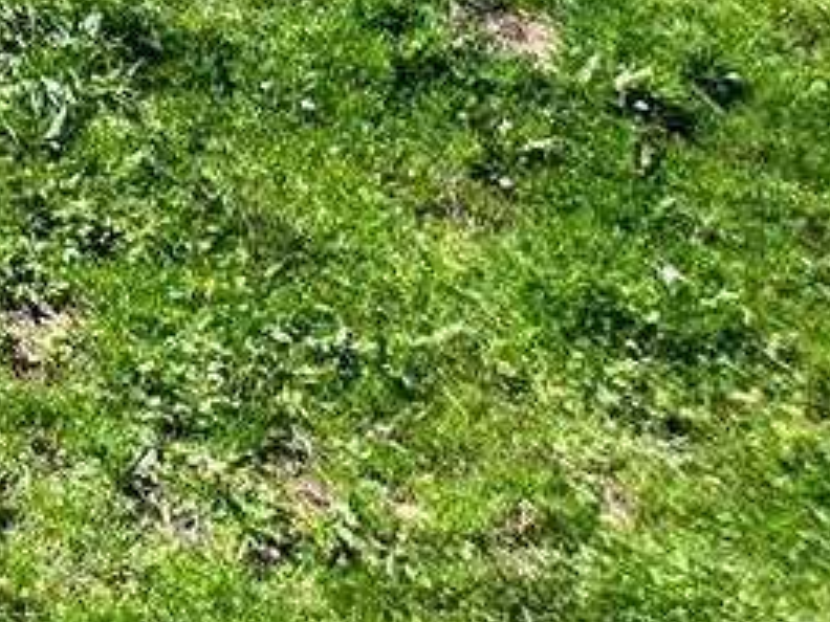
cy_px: -1432
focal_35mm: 186
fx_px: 4460
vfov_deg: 6.9
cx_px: -2150
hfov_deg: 8.0
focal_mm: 12.29
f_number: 2.8
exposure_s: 1/2000
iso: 100
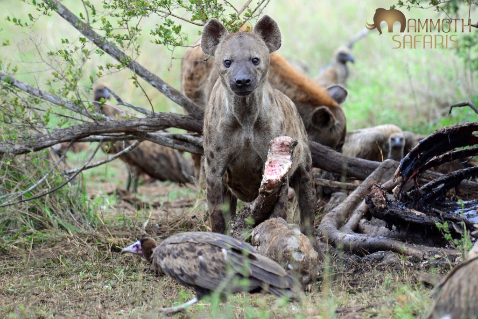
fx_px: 5311
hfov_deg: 5.2
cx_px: 239
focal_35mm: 400
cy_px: 160
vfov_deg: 3.4
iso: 1000
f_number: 6.3
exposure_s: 1/250
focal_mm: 400
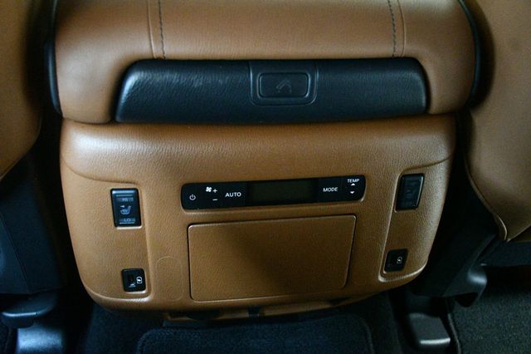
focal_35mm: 36
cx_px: 266
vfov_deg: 36.8
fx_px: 531
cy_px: 177
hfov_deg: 53.2
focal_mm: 24
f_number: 3.8
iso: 12800
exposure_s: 1/60
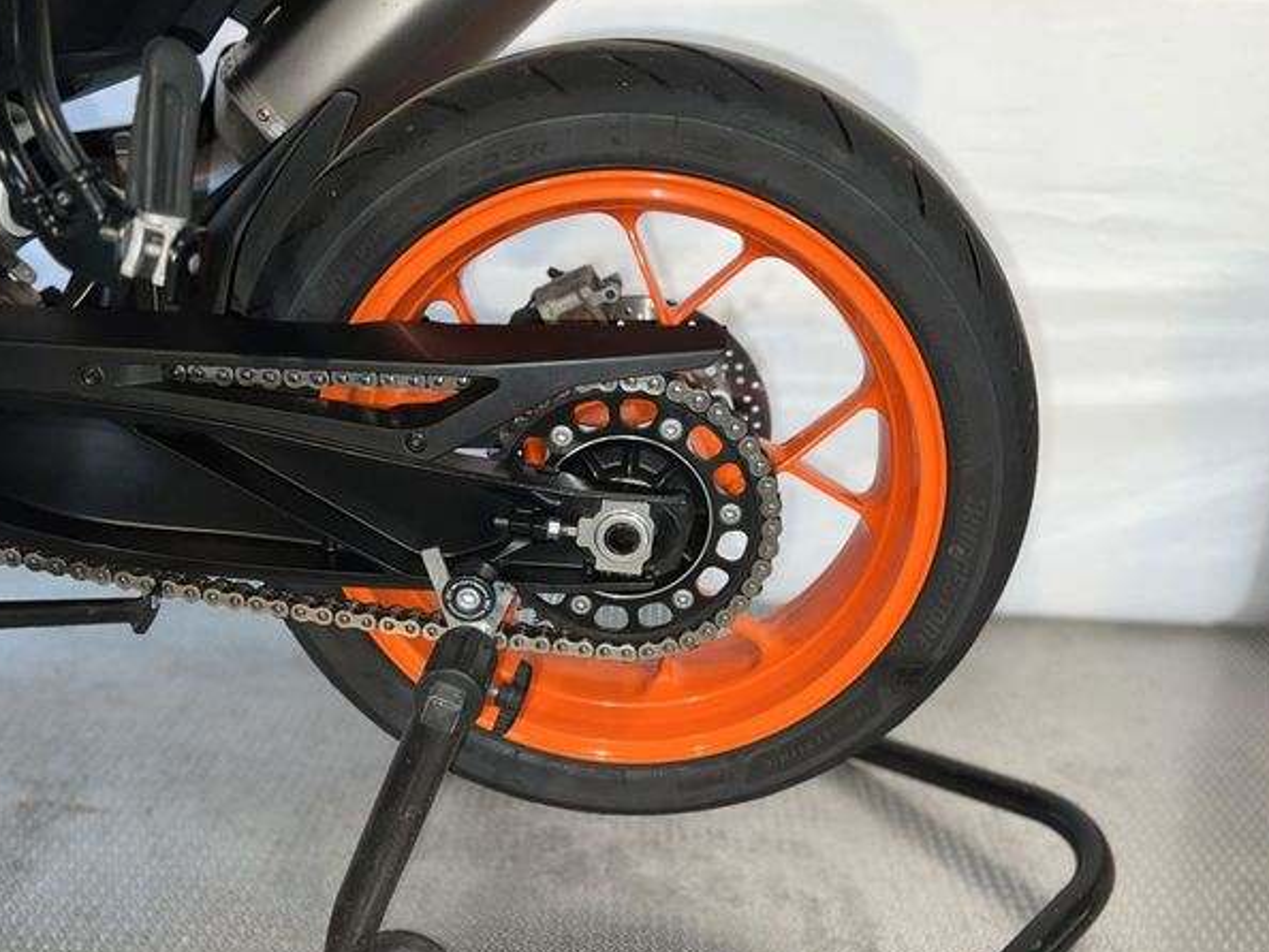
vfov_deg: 49.8
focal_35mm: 28
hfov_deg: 63.4
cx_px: 649
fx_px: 1027
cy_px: 504
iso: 40
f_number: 1.5
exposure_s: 1/33
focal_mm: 5.7
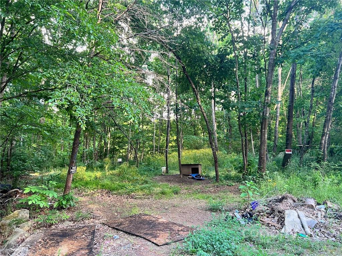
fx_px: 257
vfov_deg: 53.1
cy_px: 128
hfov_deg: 67.3
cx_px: 171
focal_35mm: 26
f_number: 1.5
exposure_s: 1/69
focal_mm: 5.7
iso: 125
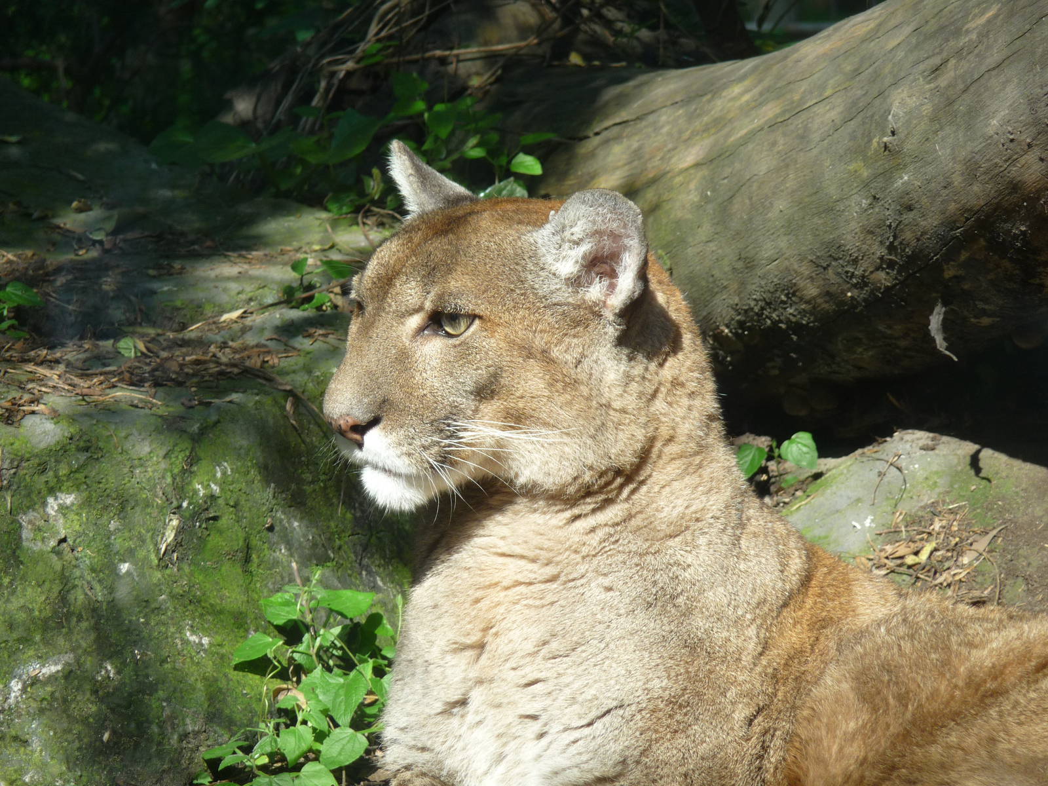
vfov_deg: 5.3
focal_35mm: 280
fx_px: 8477
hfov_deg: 7.1
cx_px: 524
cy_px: 393
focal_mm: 47
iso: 100
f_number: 4.9
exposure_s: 1/125
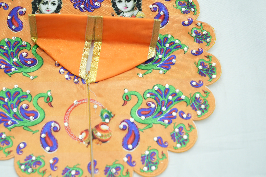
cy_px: 61
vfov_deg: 22.9
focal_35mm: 59
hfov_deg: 33.6
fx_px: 436
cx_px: 88
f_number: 5.6
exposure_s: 1/60
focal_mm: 43
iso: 200
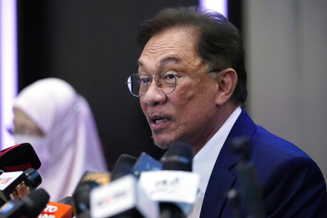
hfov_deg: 13.0
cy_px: 109
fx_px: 1435
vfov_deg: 8.7
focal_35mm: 158
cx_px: 164
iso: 6400
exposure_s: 1/250
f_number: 2.8
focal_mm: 158
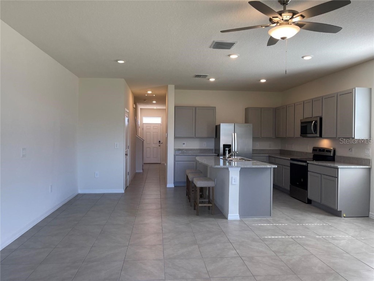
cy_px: 140
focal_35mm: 26
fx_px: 281
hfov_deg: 67.3
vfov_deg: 53.1
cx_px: 187
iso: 64
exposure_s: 1/120
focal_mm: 5.1
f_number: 1.6
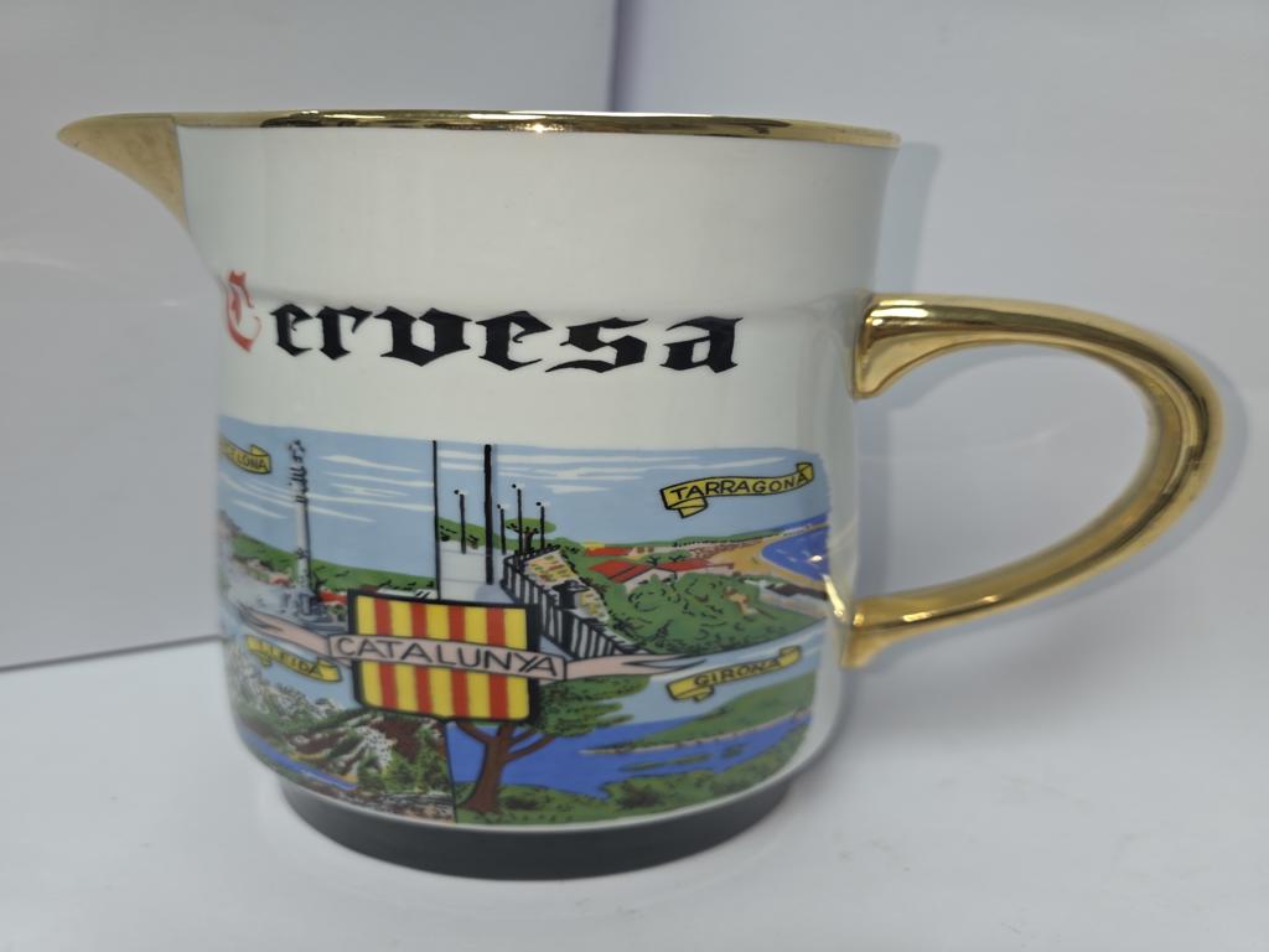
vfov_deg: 58.9
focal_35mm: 23
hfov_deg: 73.9
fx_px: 843
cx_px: 634
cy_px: 476
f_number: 1.7
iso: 80
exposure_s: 1/50
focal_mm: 6.3
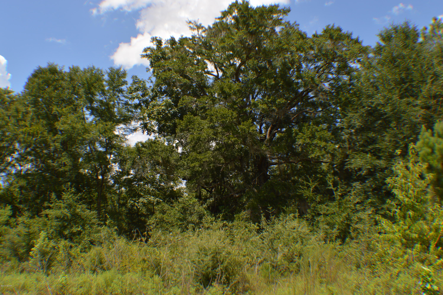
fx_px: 553
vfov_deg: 29.8
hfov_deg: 43.6
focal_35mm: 45
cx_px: 222
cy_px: 148
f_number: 7.1
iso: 100
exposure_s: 1/200
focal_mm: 30
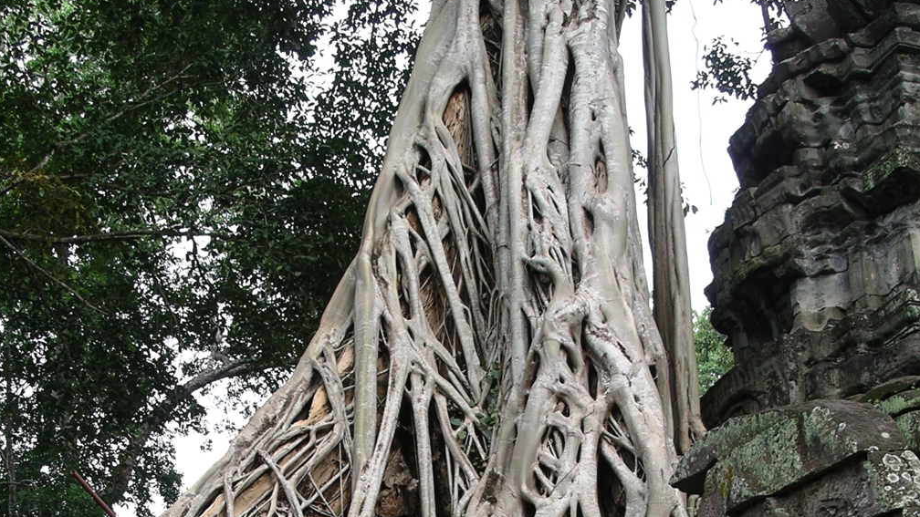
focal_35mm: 64
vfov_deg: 17.9
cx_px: 455
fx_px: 1561
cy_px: 614
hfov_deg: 32.8
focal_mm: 7.8
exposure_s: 1/200
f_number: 3
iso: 64
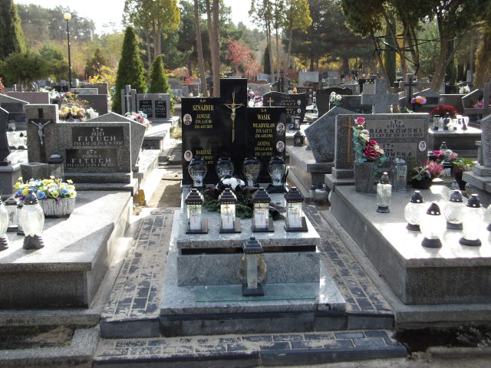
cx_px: 246
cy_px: 184
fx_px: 596
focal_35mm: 42
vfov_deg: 34.3
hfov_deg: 44.8
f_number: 3.7
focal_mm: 7.6
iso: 100
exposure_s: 1/214
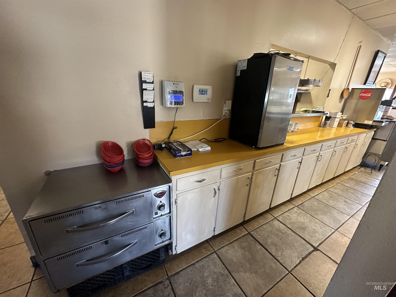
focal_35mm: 14
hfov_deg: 102.1
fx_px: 160
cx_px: 198
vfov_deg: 85.7
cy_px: 148
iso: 400
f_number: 2.2
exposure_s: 1/60
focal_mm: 2.22
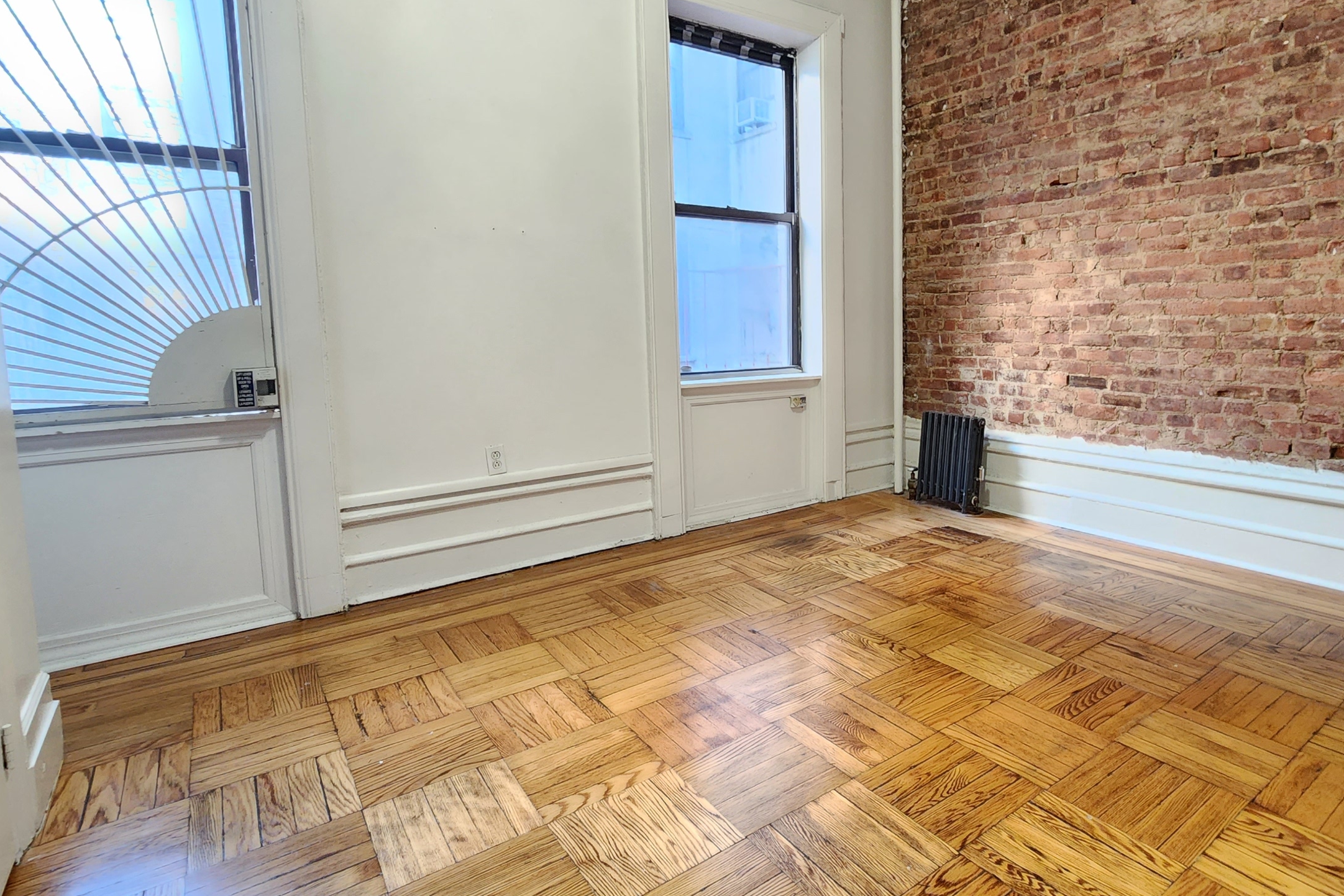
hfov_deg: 89.3
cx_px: 774
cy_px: 400
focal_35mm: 18
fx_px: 672
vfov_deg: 67.2
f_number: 2.2
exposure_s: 1/24
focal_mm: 2.2
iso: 640
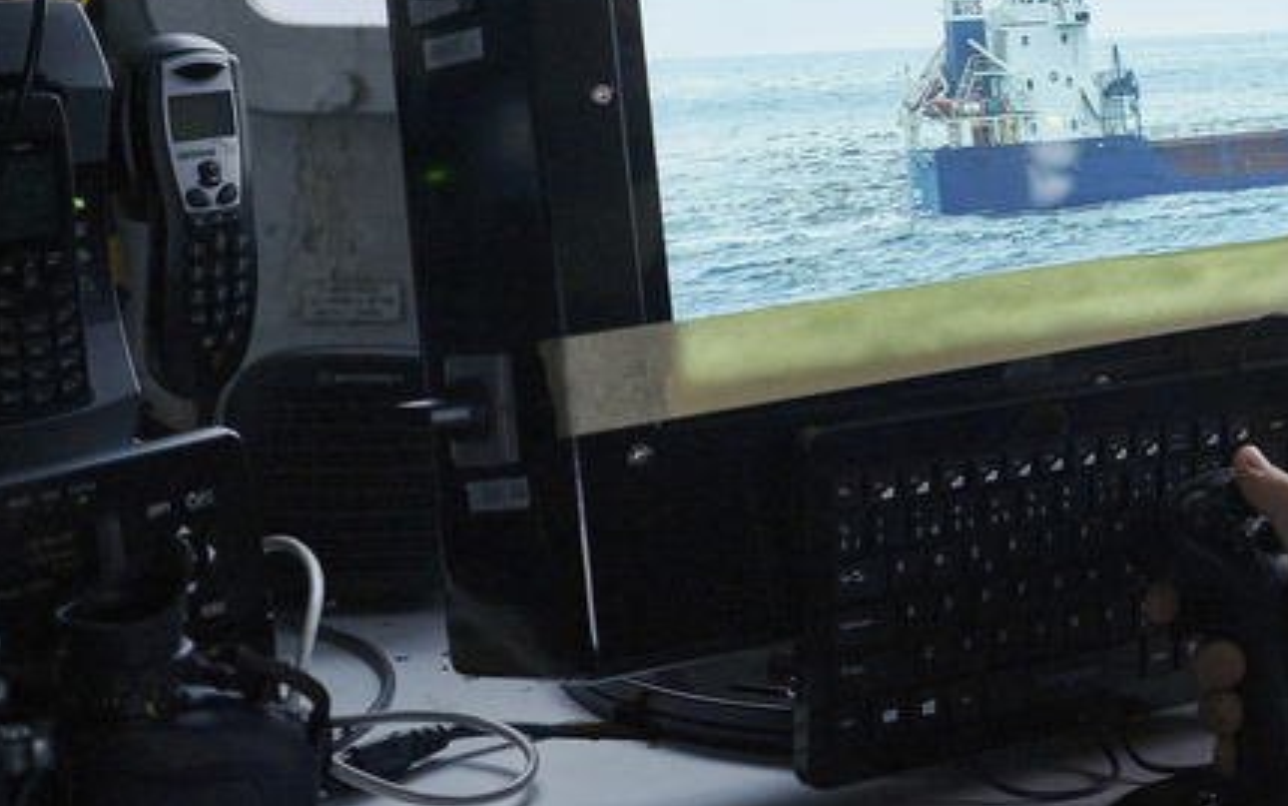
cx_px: 1222
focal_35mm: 85
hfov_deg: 23.5
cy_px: 67
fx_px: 2984
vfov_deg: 15.2
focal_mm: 23
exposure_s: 1/280
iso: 1250
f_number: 1.4
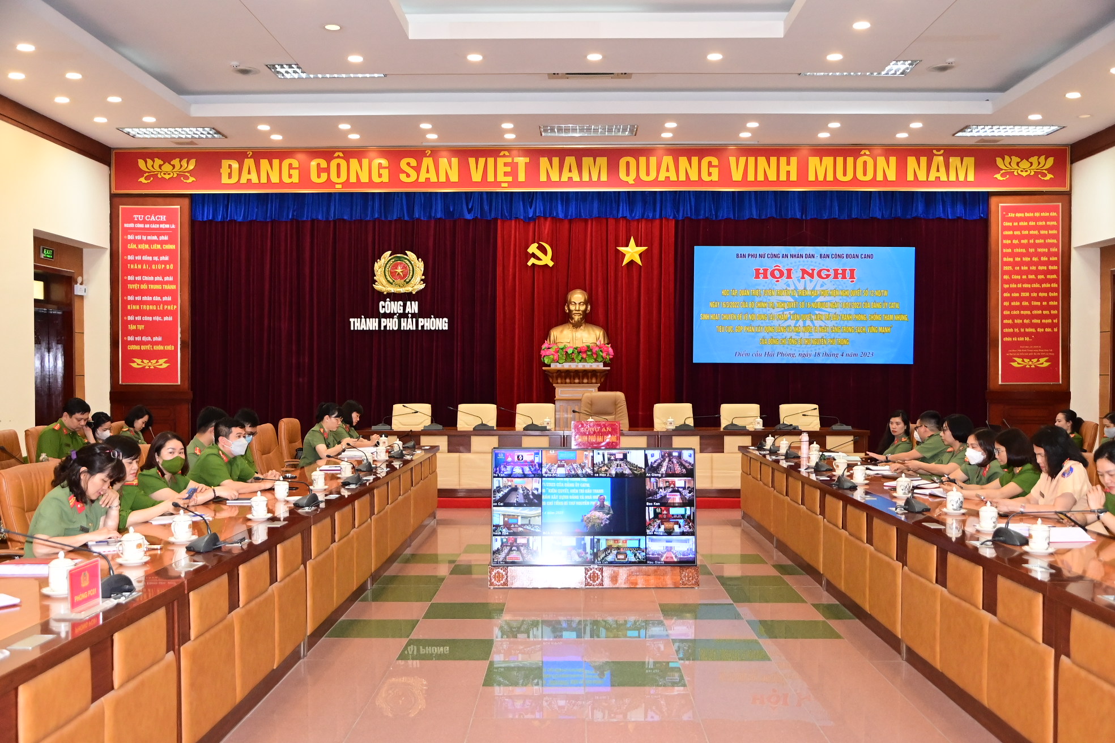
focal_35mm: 36
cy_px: 372
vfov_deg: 36.9
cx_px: 558
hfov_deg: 53.1
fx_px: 1115
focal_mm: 24
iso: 2500
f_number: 4
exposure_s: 1/200
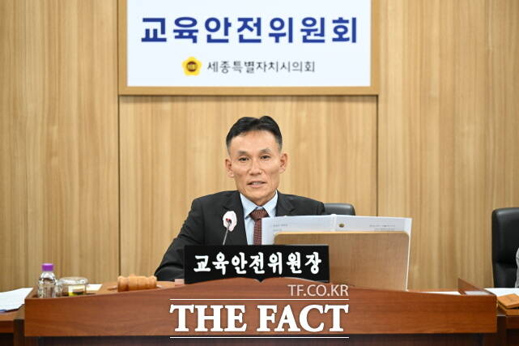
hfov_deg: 14.7
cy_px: 173
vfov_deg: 9.8
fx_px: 2018
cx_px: 260
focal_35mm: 140
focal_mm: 140
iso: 2000
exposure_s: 1/320
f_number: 2.8
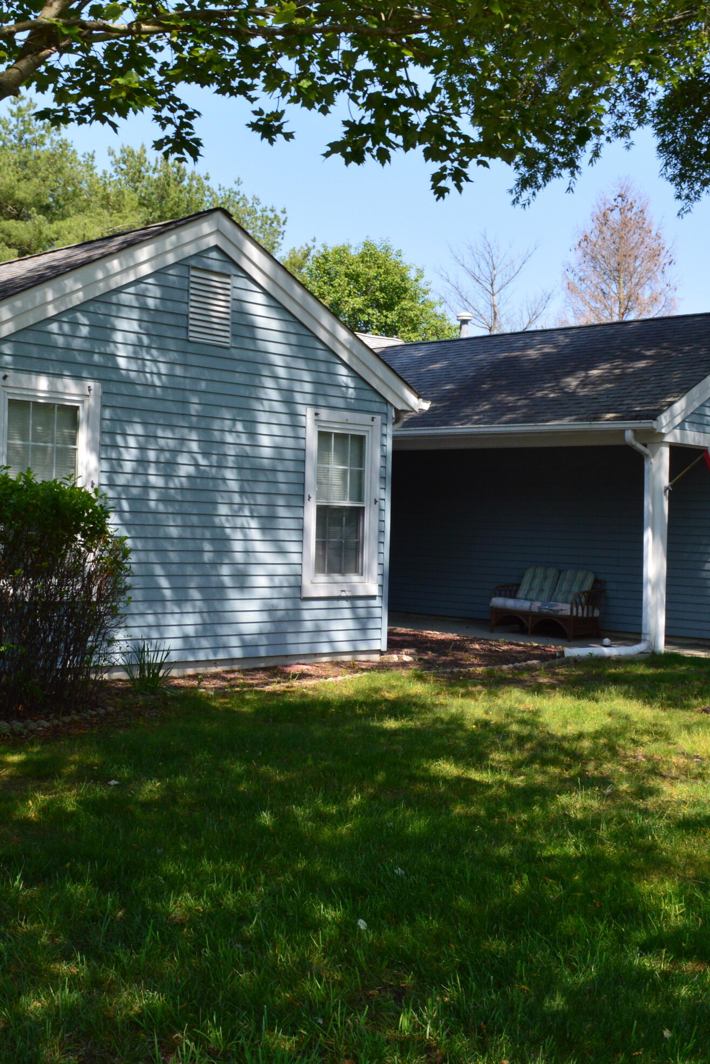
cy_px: 536
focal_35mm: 41
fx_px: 1213
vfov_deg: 47.4
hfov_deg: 32.1
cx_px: 196
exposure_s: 1/250
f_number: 10
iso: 400
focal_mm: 18
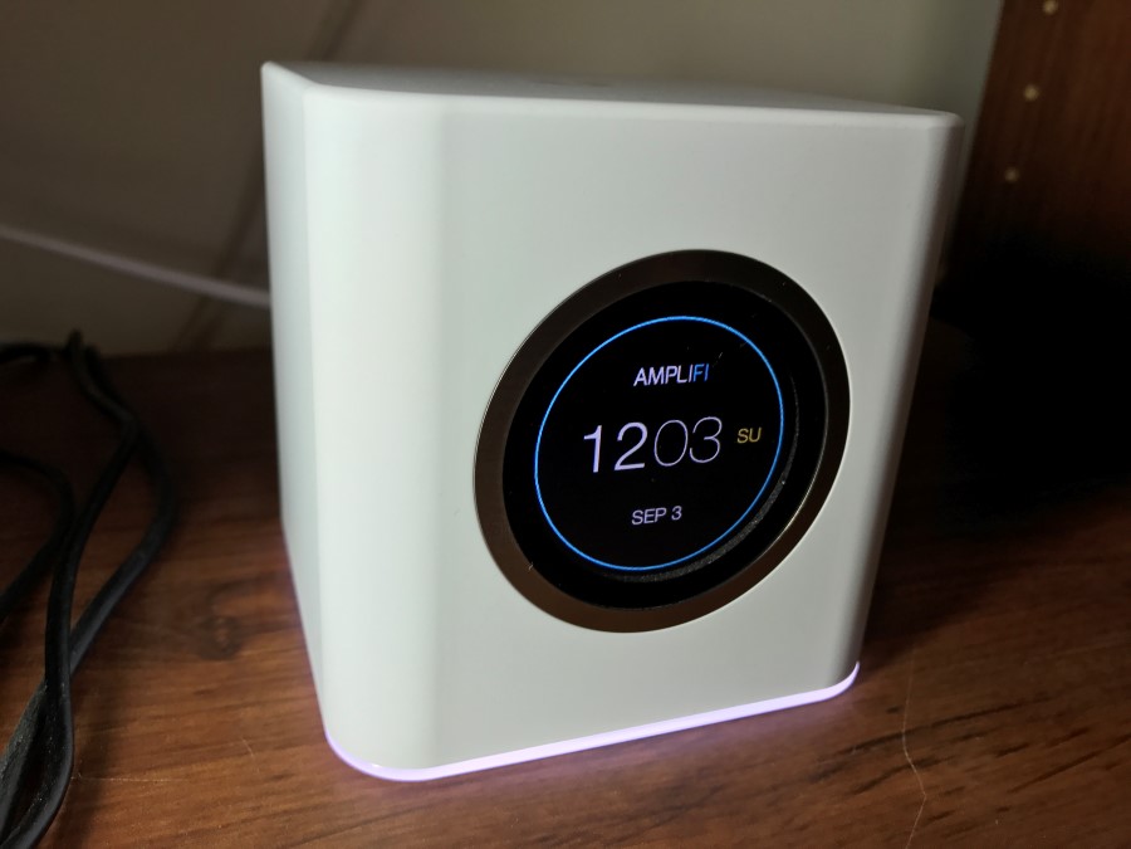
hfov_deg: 63.4
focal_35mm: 28
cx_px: 566
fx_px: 915
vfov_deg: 49.7
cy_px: 424
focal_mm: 3.99
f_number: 1.8
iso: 20
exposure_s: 1/50
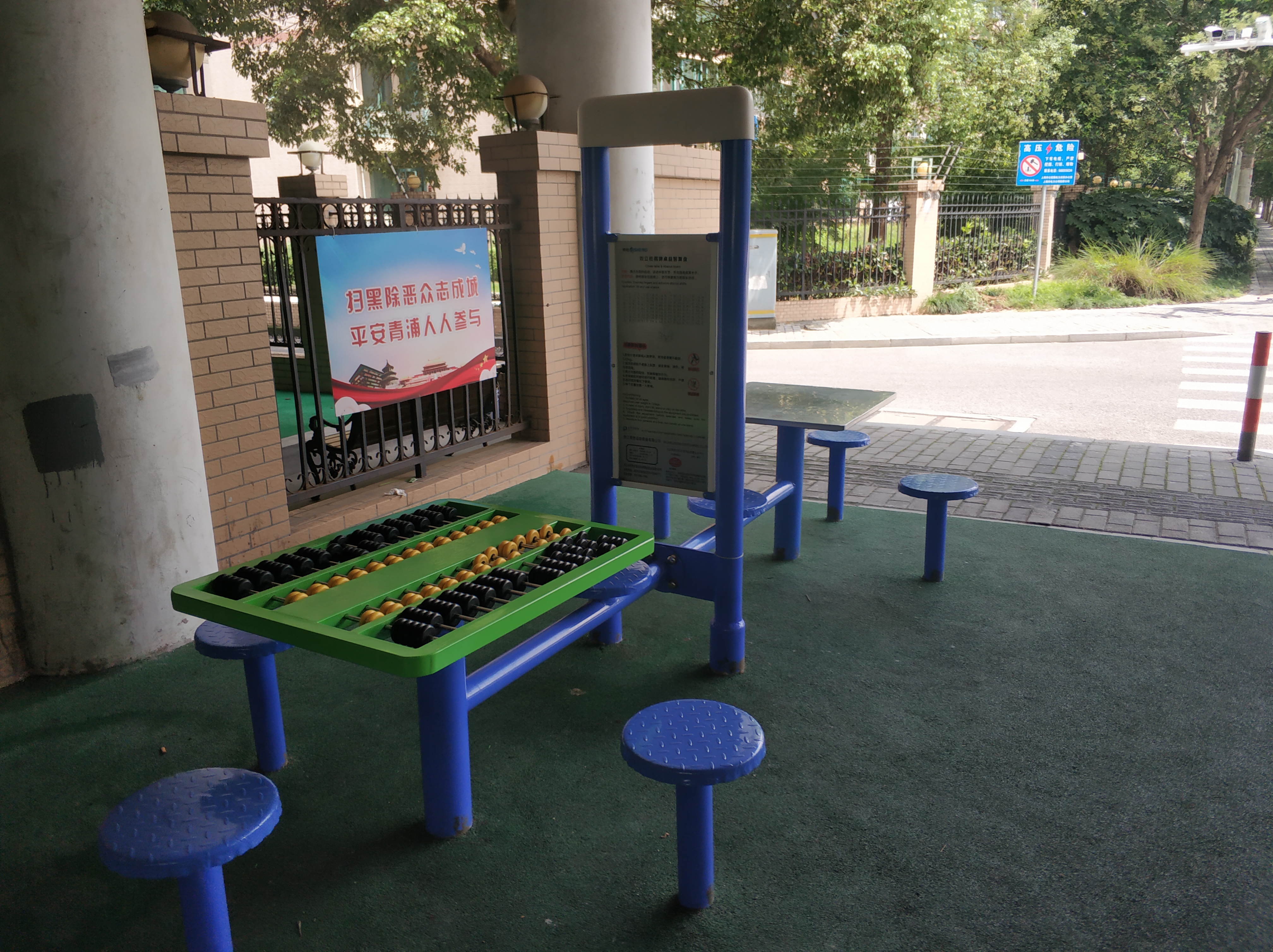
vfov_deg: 51.3
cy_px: 476
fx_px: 992
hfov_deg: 65.4
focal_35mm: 27
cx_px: 636
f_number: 1.8
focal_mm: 3.82
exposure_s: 1/562
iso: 251
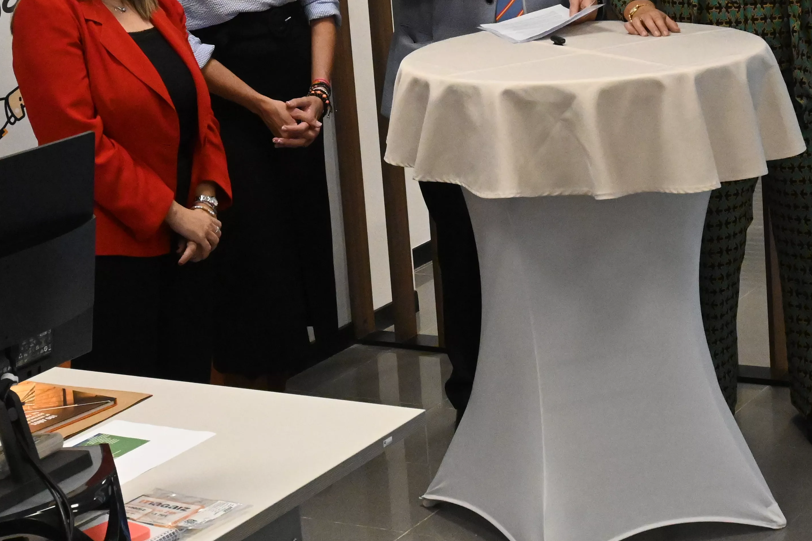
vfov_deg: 15.4
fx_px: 1985
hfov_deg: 23.1
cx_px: 504
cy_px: 80
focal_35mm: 88
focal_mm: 30
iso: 6400
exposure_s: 1/320
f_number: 9
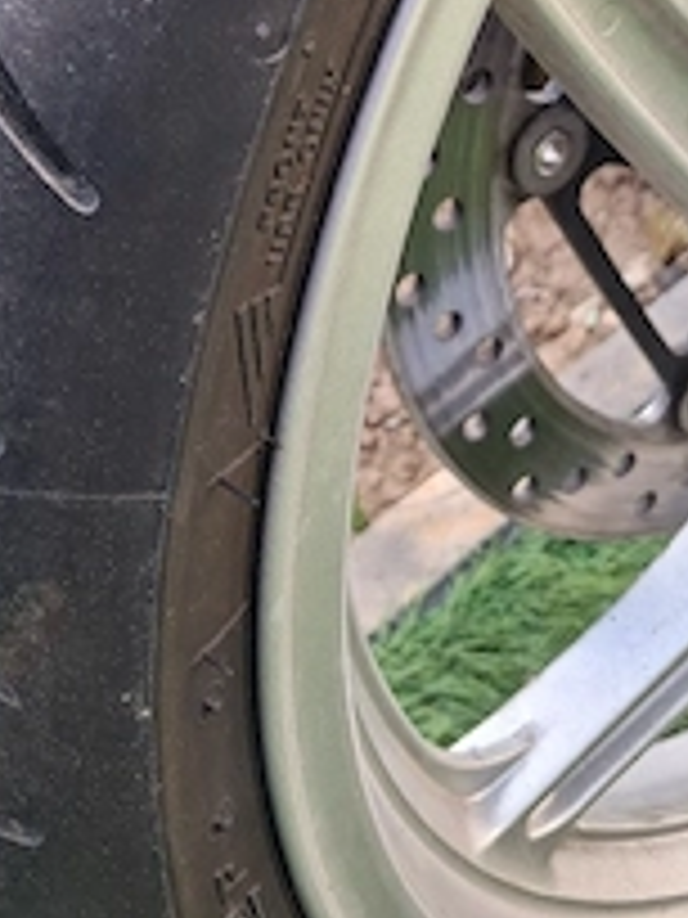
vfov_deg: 34.2
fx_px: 1405
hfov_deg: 27.5
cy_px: 94
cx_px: 391
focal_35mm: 53
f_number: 1.8
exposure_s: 1/100
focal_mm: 4
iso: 25
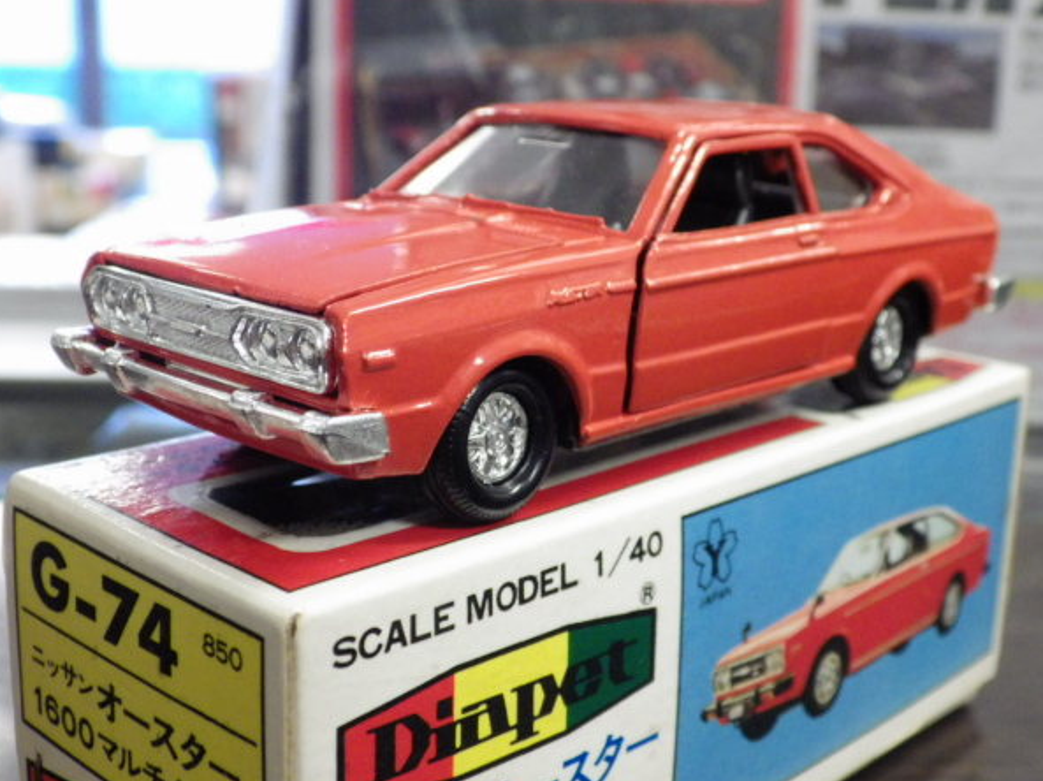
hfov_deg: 35.6
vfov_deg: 27.0
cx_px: 522
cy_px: 405
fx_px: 1626
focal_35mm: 54
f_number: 3.8
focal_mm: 9
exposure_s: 1/30
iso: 800
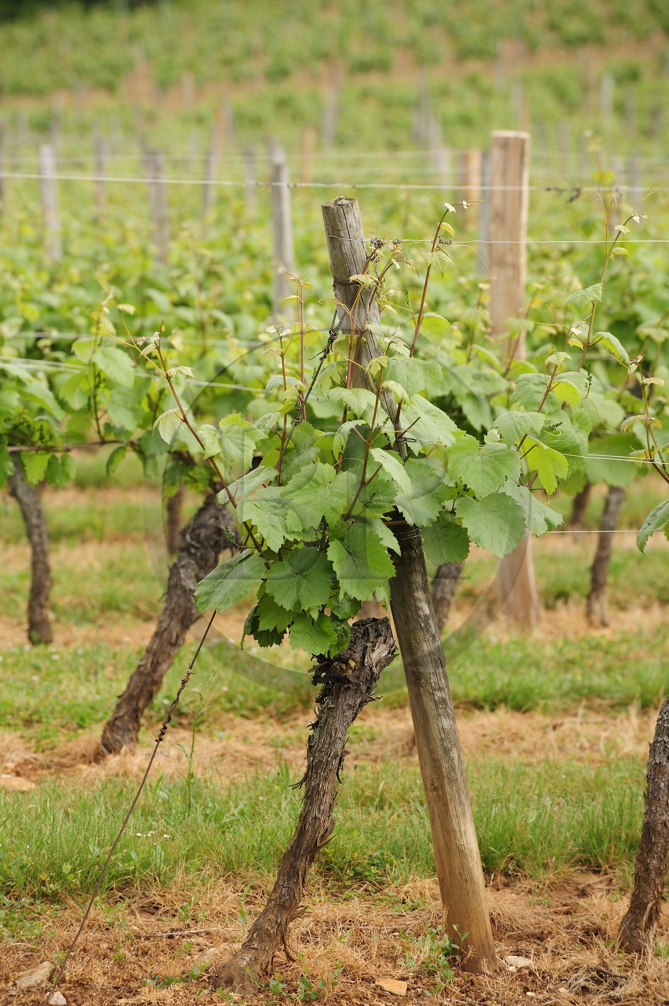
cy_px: 503
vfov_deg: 11.8
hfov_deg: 7.8
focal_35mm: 175
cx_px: 334
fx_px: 4885
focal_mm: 175
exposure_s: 1/320
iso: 200
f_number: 5
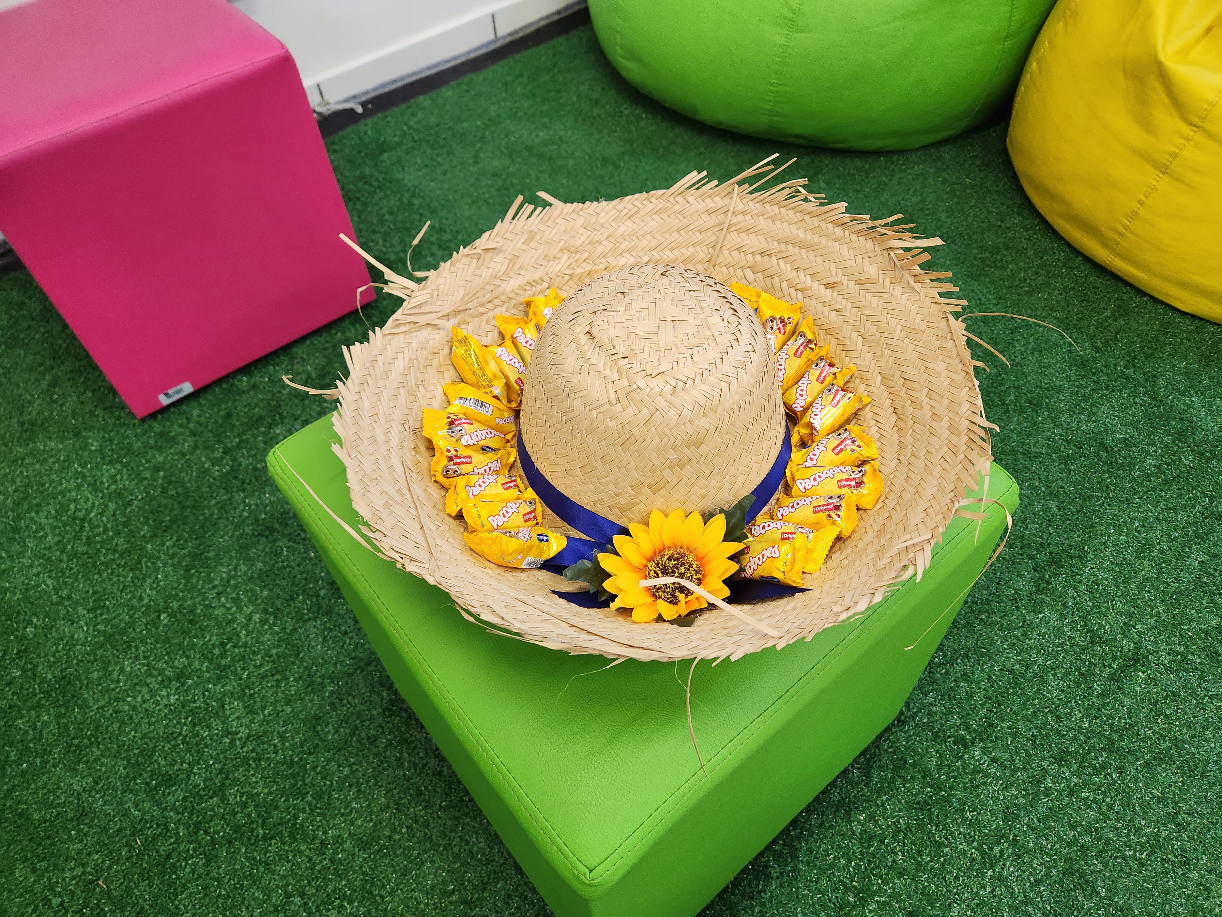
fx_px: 812
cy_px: 458
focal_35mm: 23
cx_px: 611
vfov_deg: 58.9
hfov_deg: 73.9
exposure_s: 1/120
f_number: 1.8
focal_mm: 5.4
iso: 250
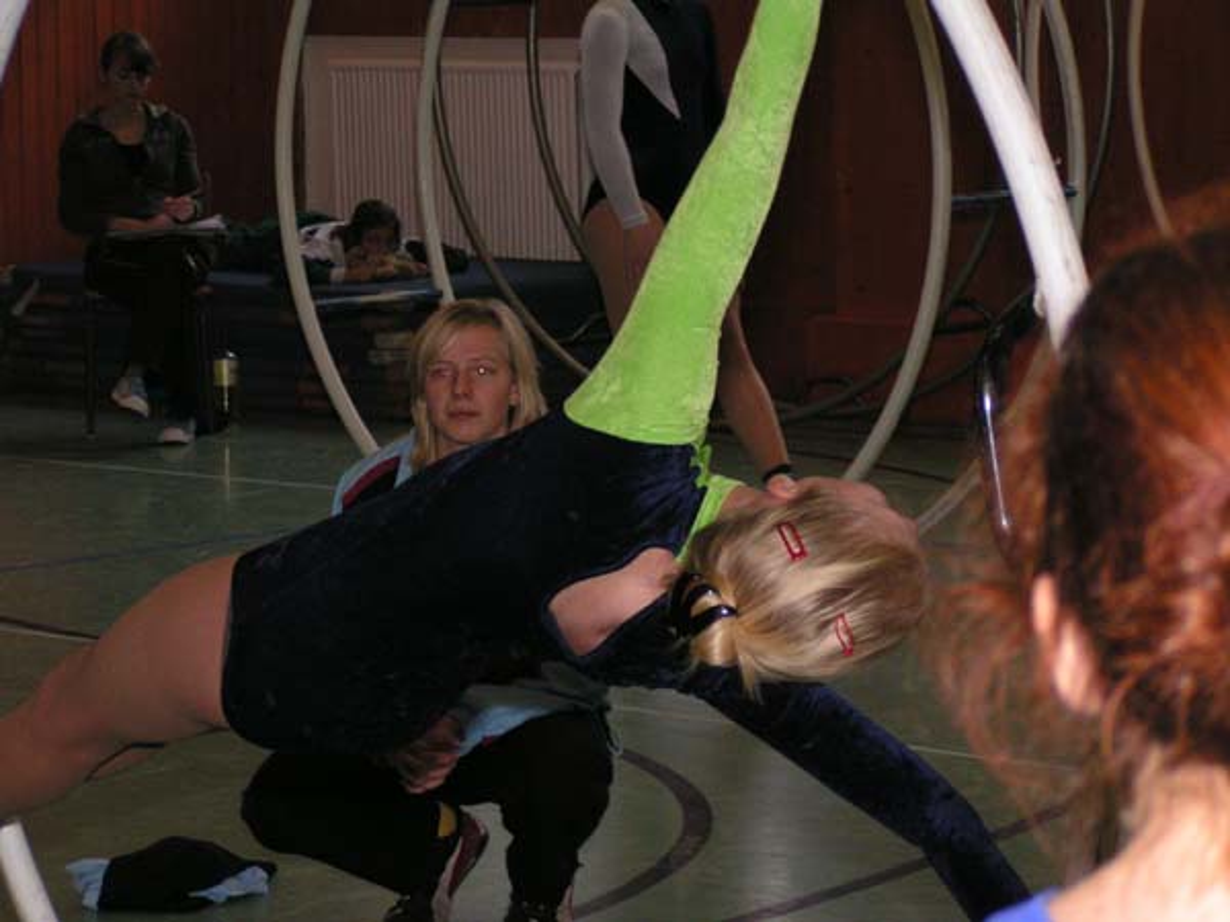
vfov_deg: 10.9
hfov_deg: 14.5
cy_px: 461
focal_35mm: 136
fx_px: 4832
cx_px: 615
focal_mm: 20.9
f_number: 3.5
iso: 200
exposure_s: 1/160
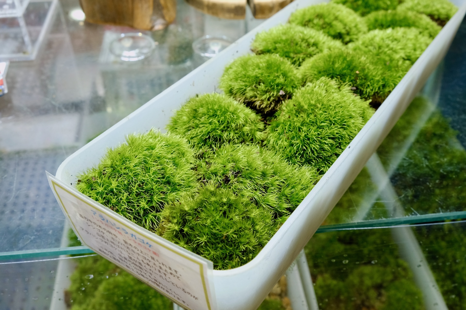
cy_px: 155
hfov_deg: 50.7
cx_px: 233
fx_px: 492
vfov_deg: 35.1
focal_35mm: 38
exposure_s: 1/100
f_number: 8
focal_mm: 25.4
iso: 1600
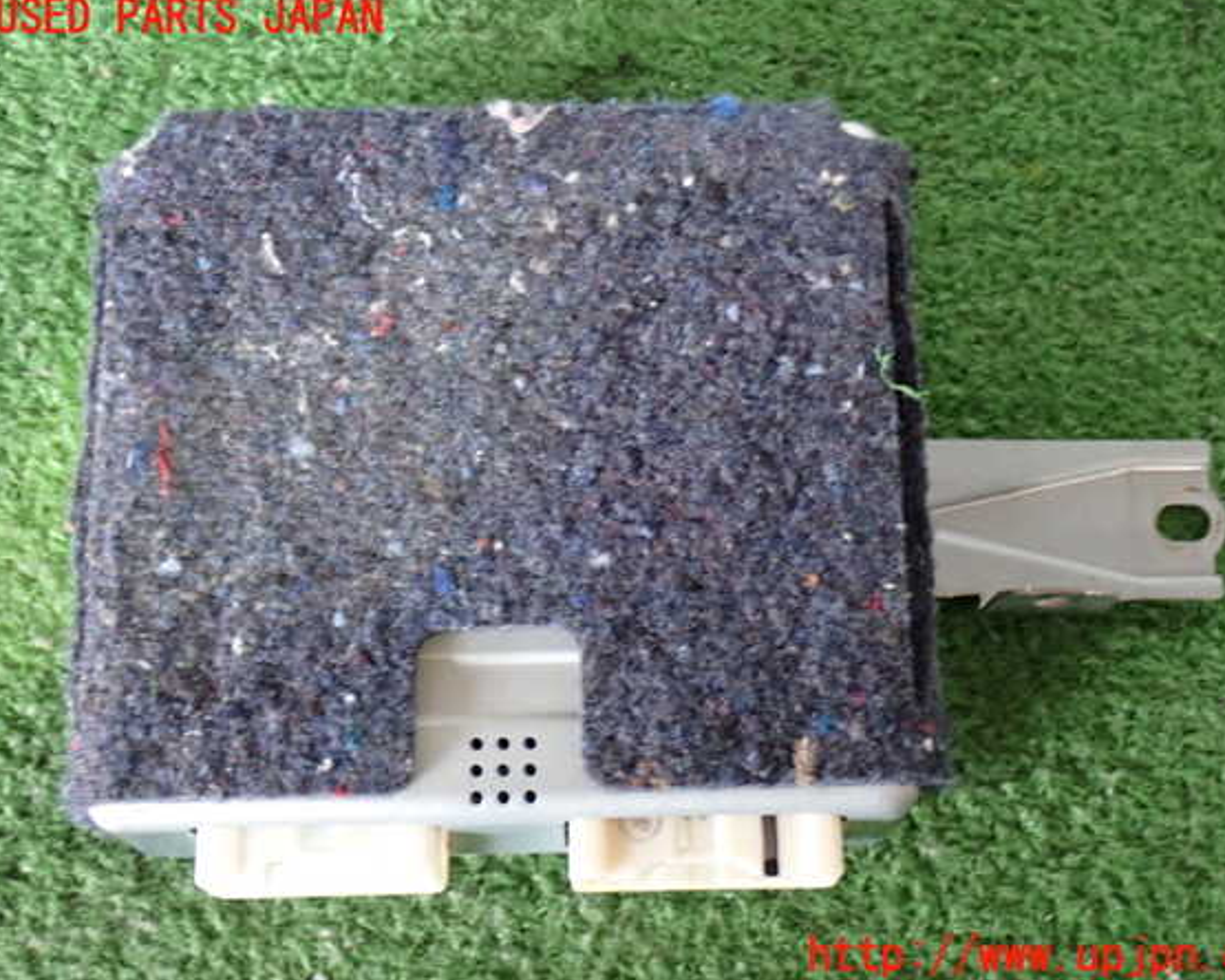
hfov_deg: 33.0
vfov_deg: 26.7
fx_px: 2067
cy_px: 488
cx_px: 645
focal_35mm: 57
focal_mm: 9.65
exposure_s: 1/13
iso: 800
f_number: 3.3
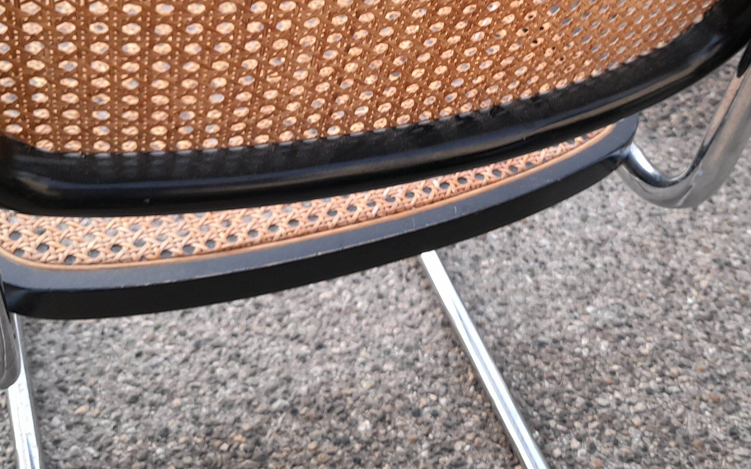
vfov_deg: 26.0
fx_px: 982
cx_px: 407
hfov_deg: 41.8
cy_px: 47
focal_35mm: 48
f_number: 2
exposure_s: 1/50
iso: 25
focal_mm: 4.6
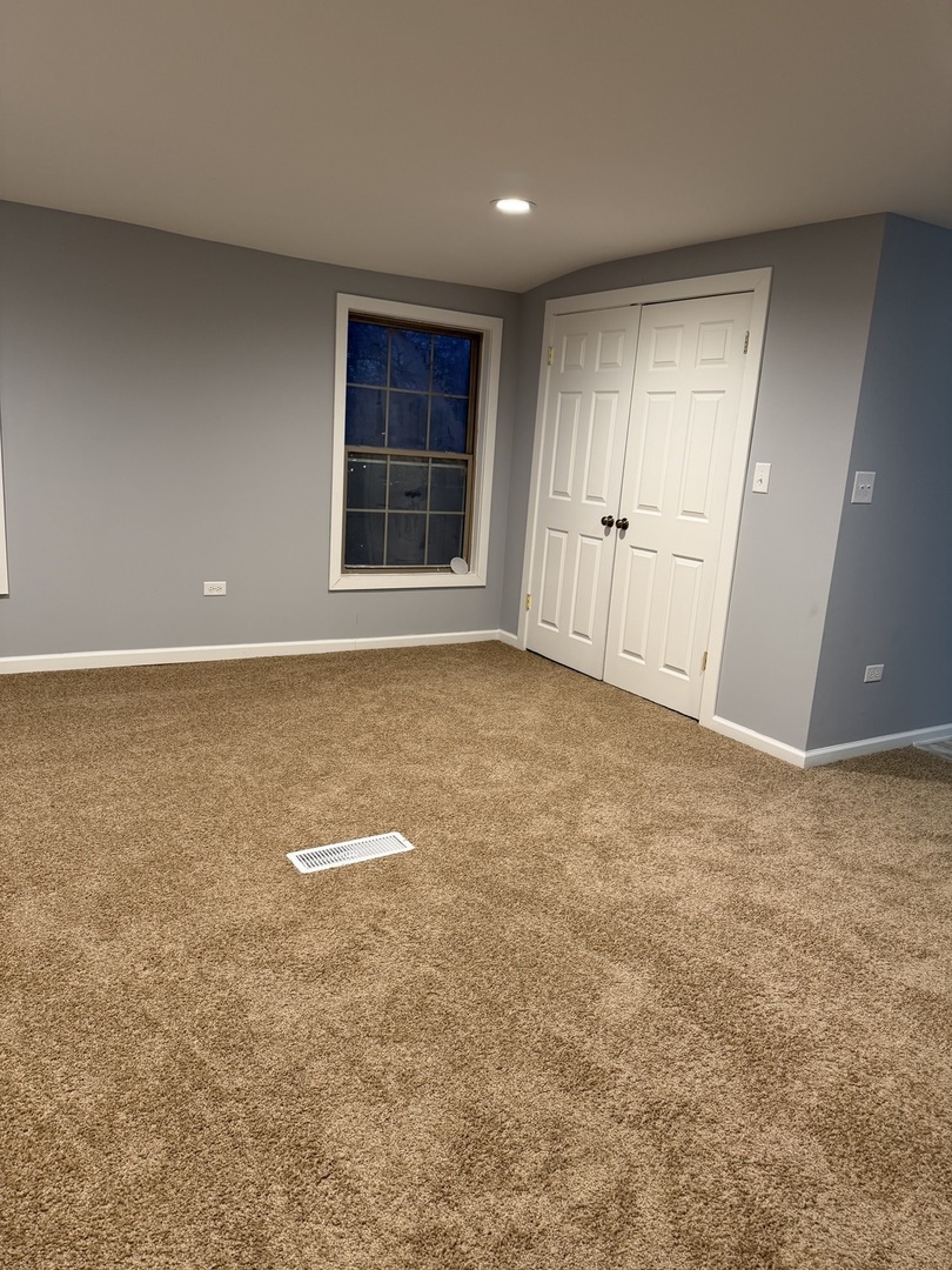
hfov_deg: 56.8
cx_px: 476
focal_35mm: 24
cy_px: 635
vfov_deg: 71.6
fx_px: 880
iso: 160
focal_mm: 6.76
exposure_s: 1/60
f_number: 1.78
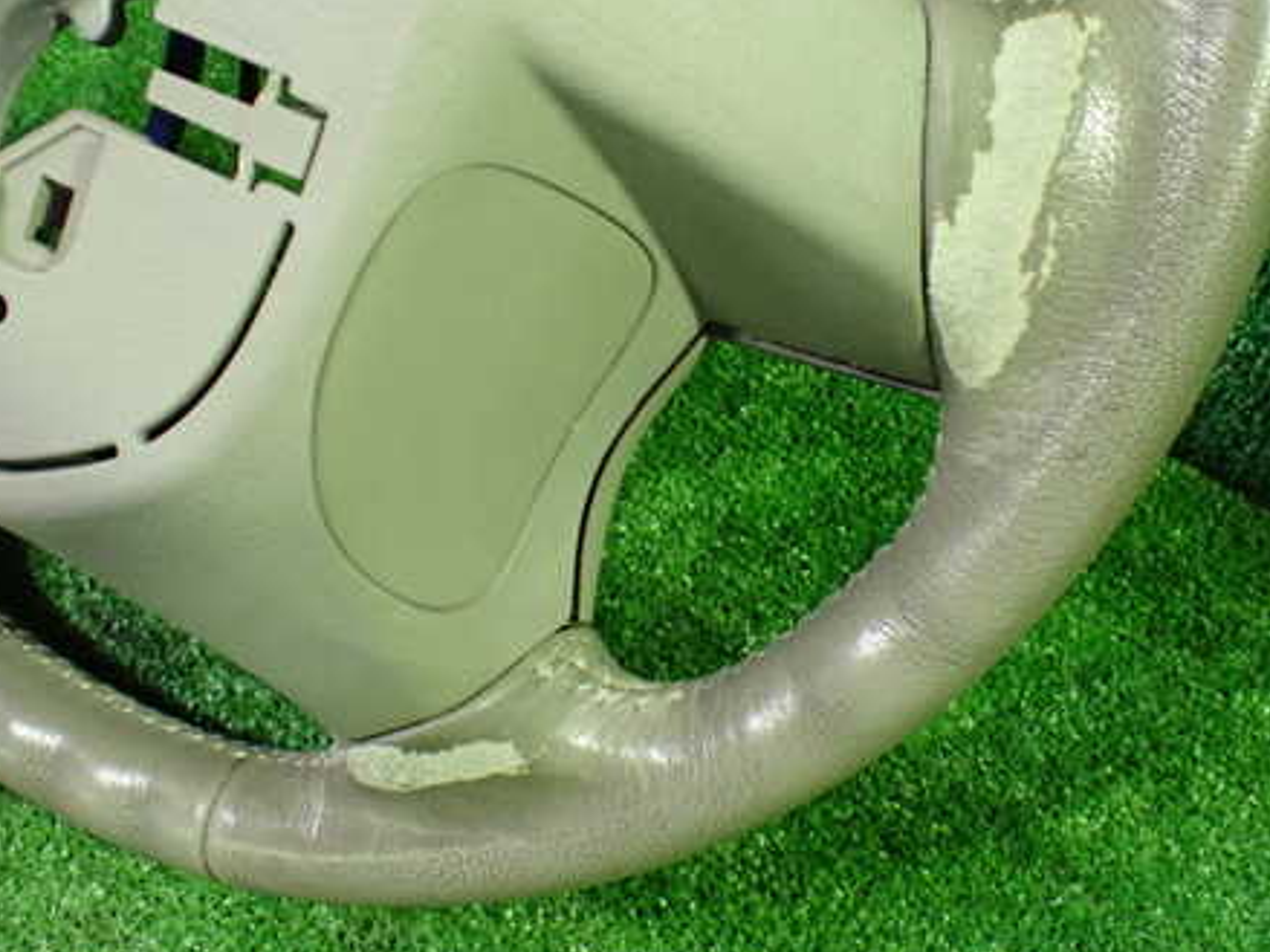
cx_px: 706
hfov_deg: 45.7
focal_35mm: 41
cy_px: 391
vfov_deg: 35.0
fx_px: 1504
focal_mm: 5.4
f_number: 2.3
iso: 800
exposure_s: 1/60
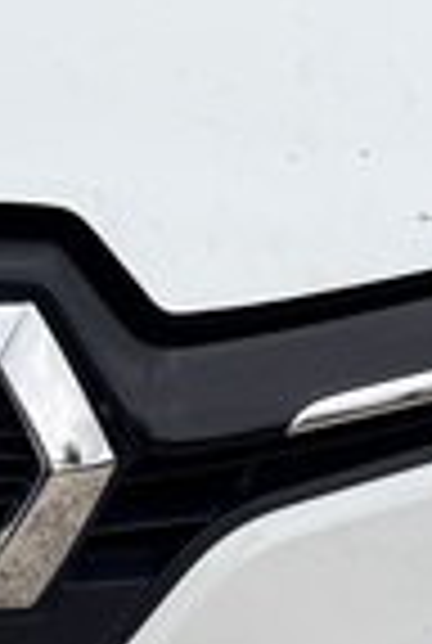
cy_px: -275
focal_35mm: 151
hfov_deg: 9.1
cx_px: 63
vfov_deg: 13.0
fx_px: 2705
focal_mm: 5.96
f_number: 1.6
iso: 50
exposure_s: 1/517
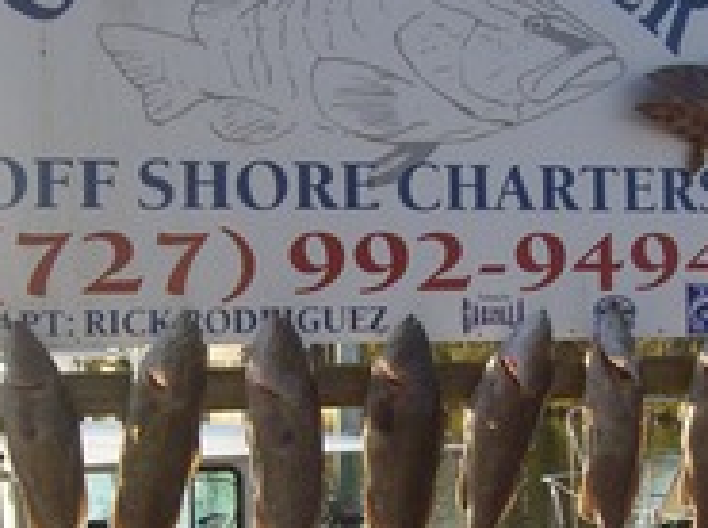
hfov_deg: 25.1
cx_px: 364
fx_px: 1592
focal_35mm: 78
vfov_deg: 18.7
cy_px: 379
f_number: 2.7
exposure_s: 1/486
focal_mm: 6
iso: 80
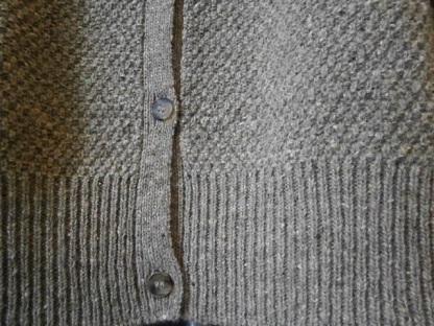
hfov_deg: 67.3
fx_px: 326
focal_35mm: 26
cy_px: 163
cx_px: 217
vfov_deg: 53.1
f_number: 2.8
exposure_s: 1/125
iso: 800
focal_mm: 4.7
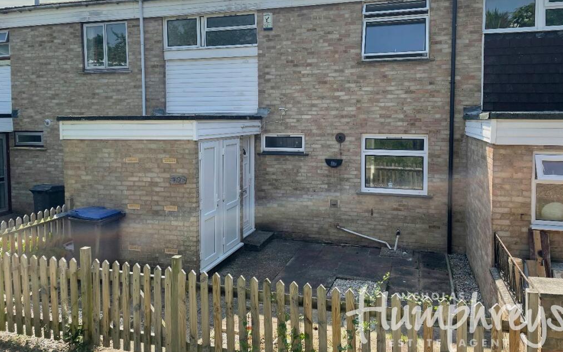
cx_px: 285
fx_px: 430
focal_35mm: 28
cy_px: 142
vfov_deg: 44.3
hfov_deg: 66.5
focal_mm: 4.2
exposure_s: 1/1289
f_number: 1.6
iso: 32
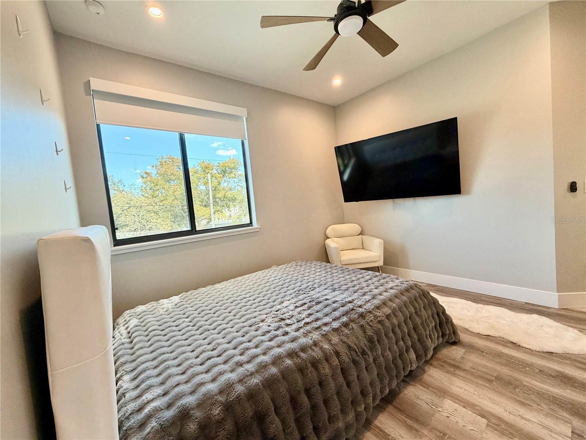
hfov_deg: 102.1
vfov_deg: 85.7
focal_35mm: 14
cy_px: 220
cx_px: 293
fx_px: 237
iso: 160
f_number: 2.2
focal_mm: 2.22
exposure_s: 1/120
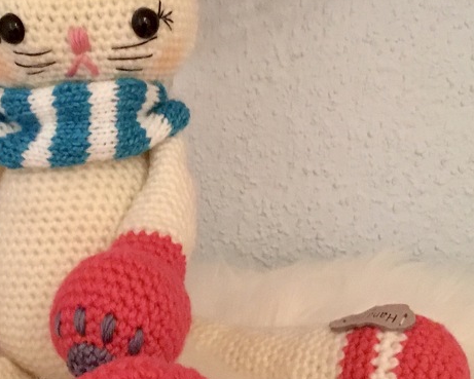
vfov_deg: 21.9
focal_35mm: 70
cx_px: 192
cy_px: 186
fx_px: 982
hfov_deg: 27.1
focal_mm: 3.3
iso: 400
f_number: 2.4
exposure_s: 1/17
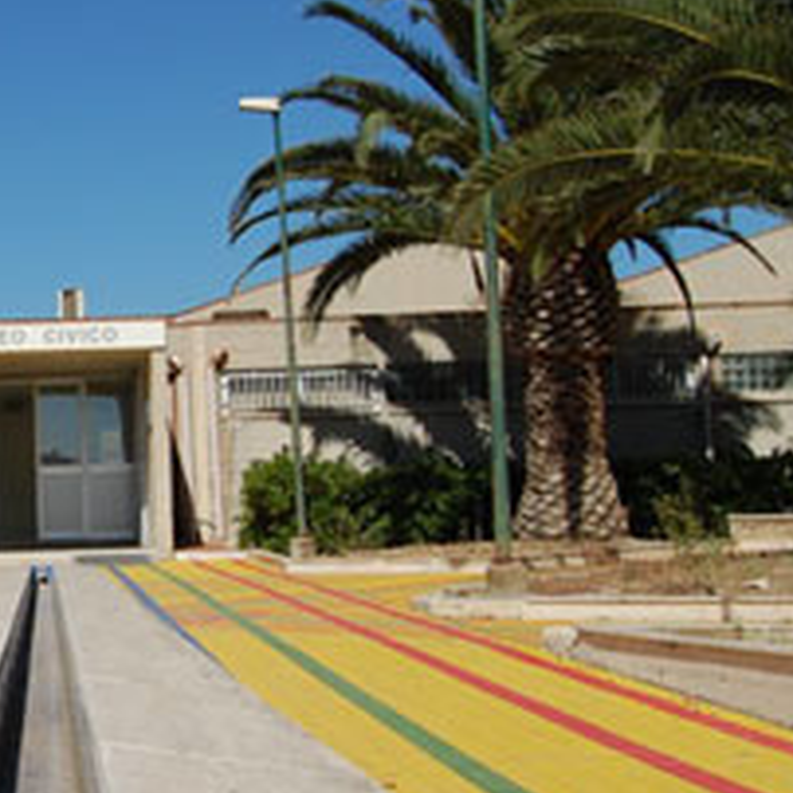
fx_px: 1762
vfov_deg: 25.3
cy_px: 461
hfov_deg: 23.3
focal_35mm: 68
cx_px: -153
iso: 200
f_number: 10
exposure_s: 1/400
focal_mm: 18
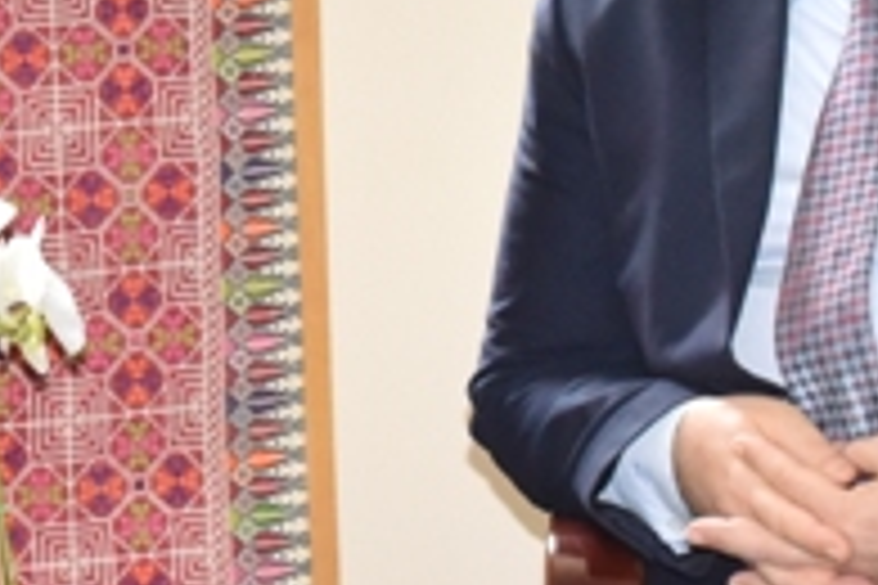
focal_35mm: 263
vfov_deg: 5.2
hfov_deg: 7.7
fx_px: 6414
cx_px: -230
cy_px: 25
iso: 4000
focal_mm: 50
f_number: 10
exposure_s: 1/250
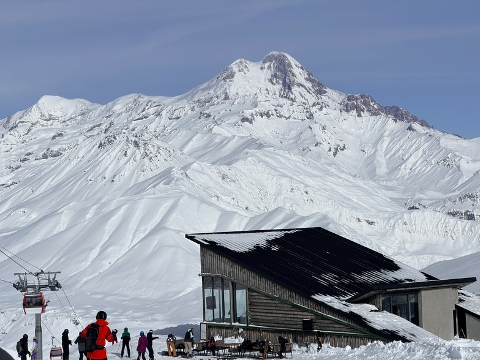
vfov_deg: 14.8
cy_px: 180
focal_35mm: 100
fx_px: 1387
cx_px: 240
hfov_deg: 19.6
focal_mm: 16.89
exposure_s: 1/2976
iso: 20
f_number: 2.8
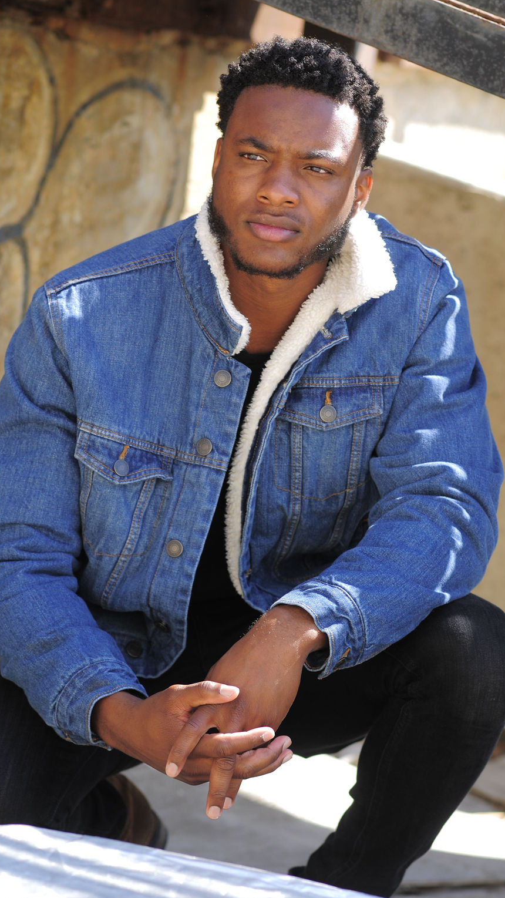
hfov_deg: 9.0
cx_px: 211
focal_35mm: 135
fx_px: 3203
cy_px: 448
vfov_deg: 16.0
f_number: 4
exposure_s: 1/250
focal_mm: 85
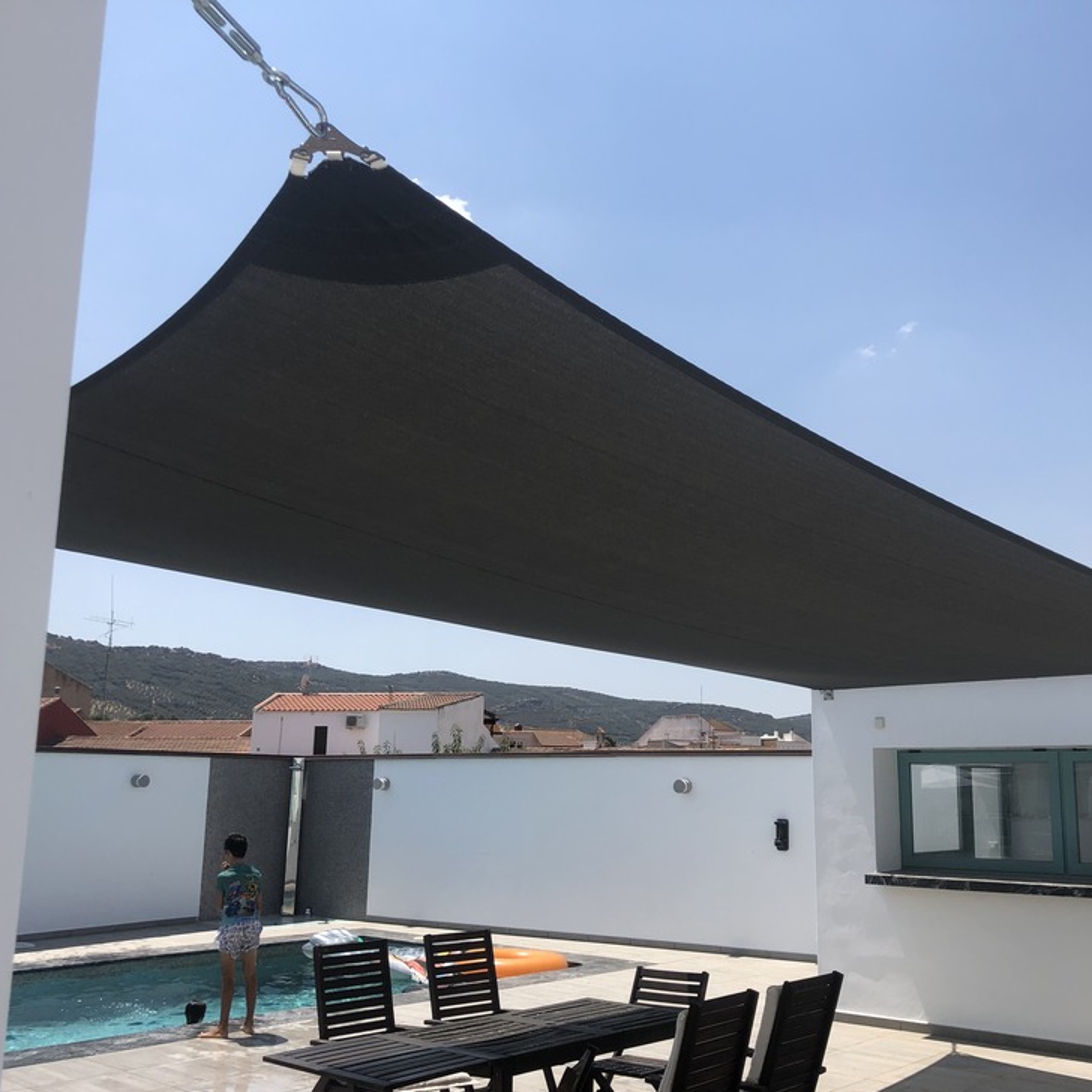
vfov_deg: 48.4
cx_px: 644
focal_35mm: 34
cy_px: 558
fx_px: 1213
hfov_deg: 48.2
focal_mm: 4
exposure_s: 1/2825
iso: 20
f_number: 1.8
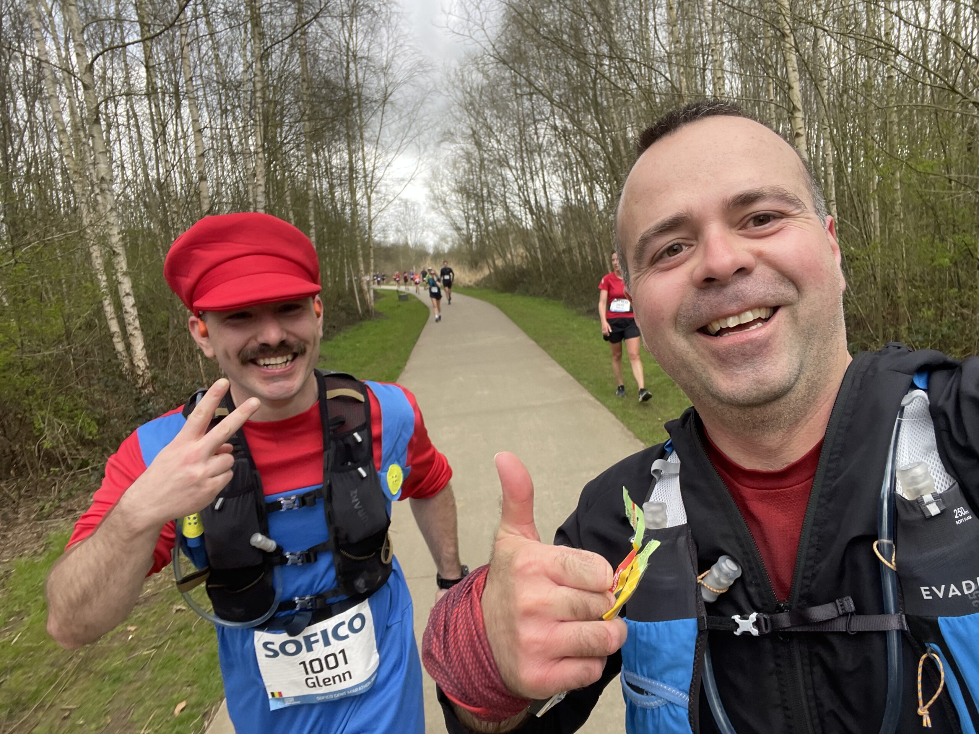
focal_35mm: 23
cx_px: 490
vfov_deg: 58.9
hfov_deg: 73.9
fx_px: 650
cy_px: 367
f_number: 2.2
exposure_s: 1/122
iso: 32
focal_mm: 2.71
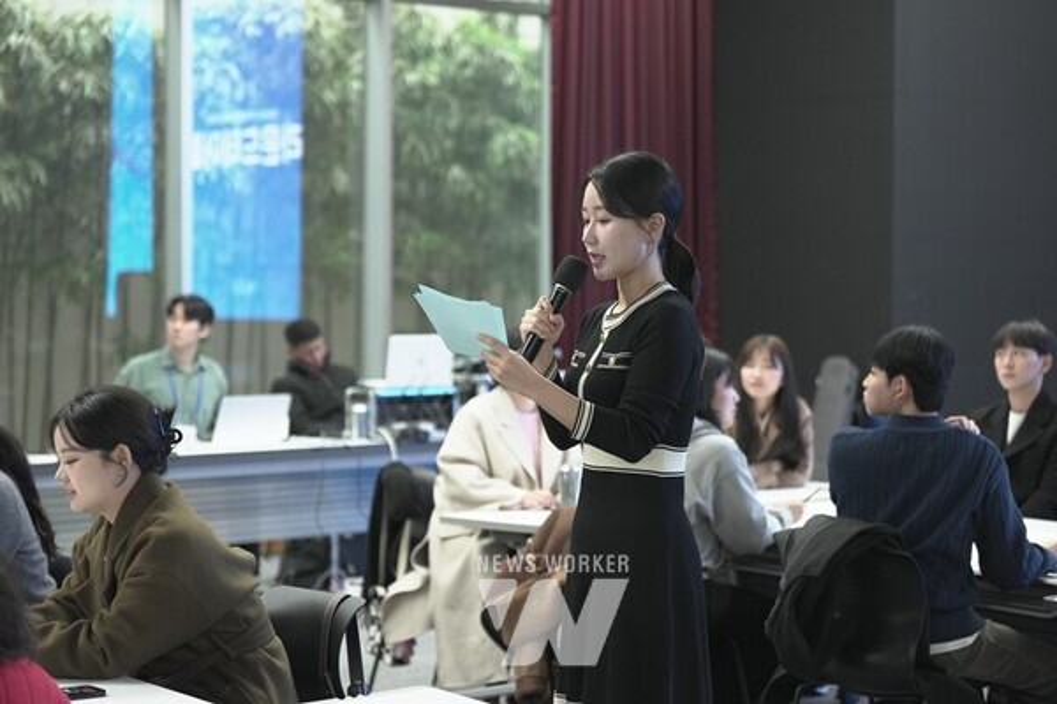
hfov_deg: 28.8
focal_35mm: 70
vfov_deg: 19.5
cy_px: 352
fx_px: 2055
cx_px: 528
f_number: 2.8
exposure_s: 1/200
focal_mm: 70
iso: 3200
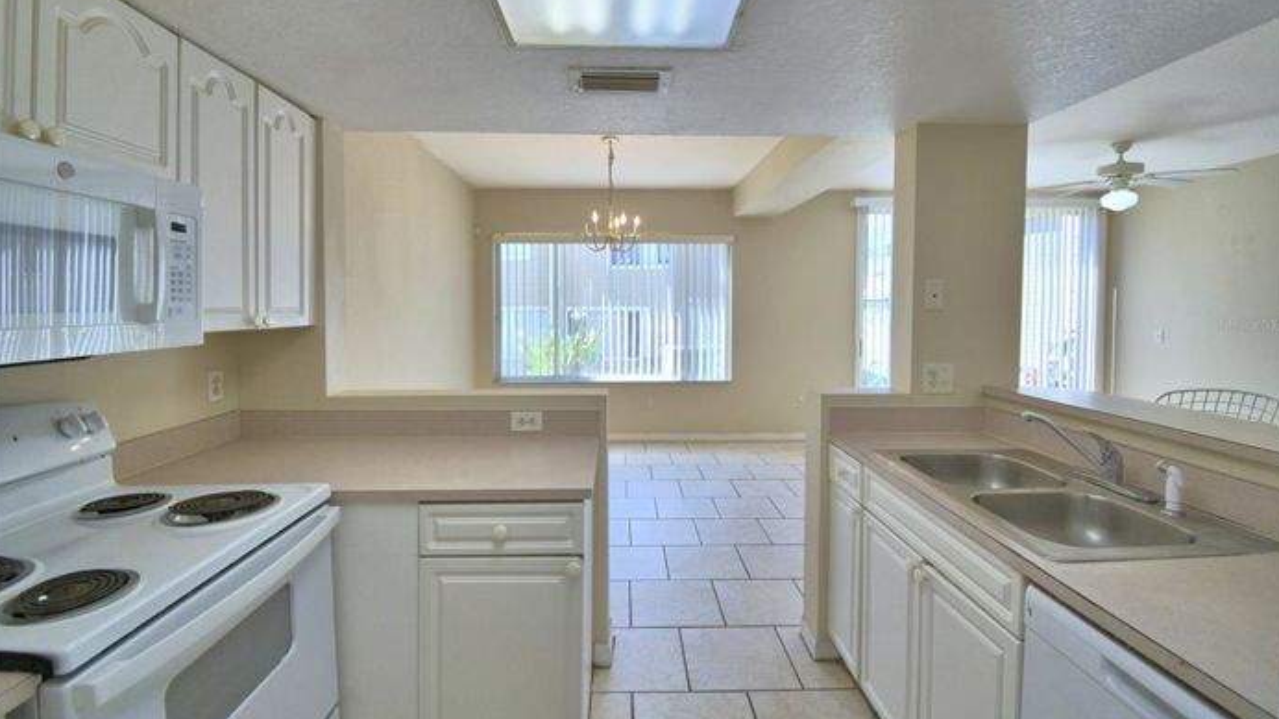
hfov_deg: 99.4
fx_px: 543
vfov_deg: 66.9
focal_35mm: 16
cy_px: 324
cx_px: 640
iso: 200
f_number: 4.5
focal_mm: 10
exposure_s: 1/400
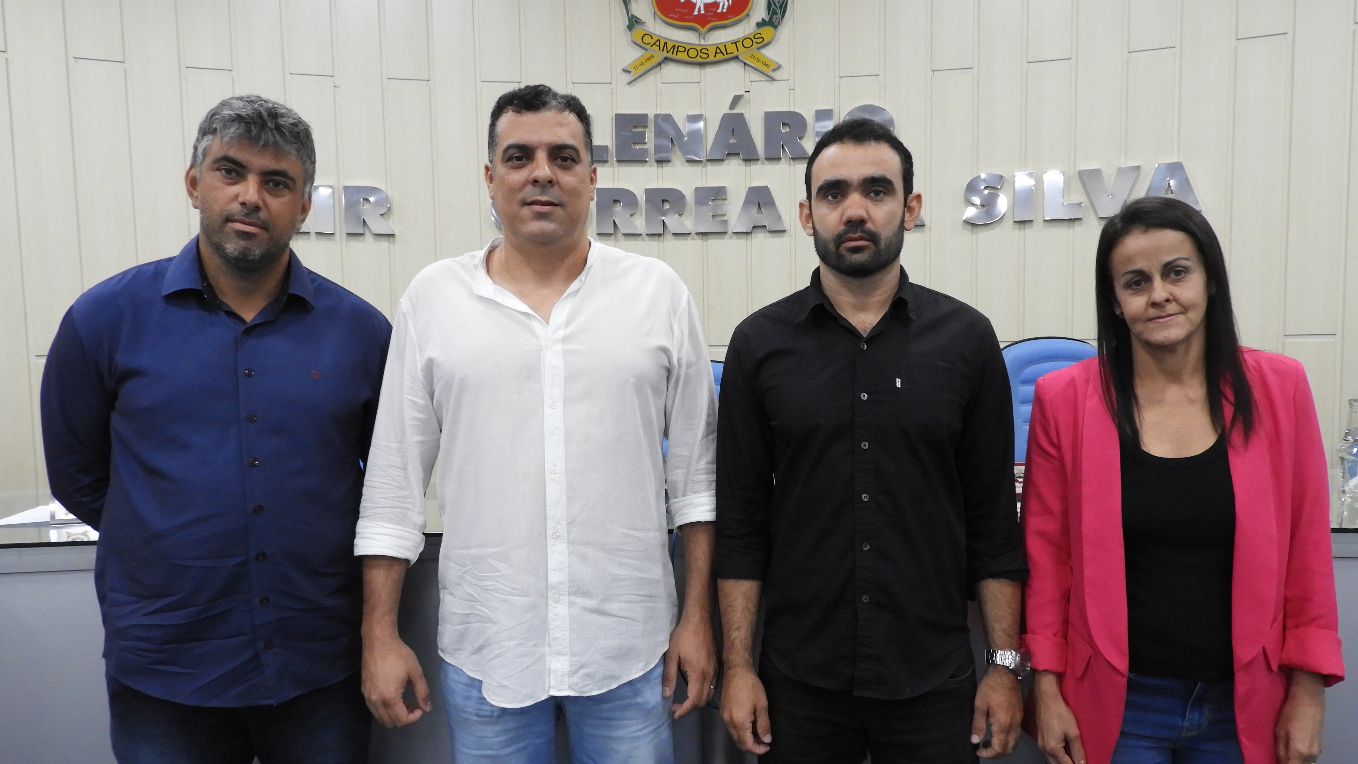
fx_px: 972
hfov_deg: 69.8
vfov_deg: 42.8
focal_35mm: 27
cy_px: 430
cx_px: 697
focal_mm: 4.3
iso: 320
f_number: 3.3
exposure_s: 1/30
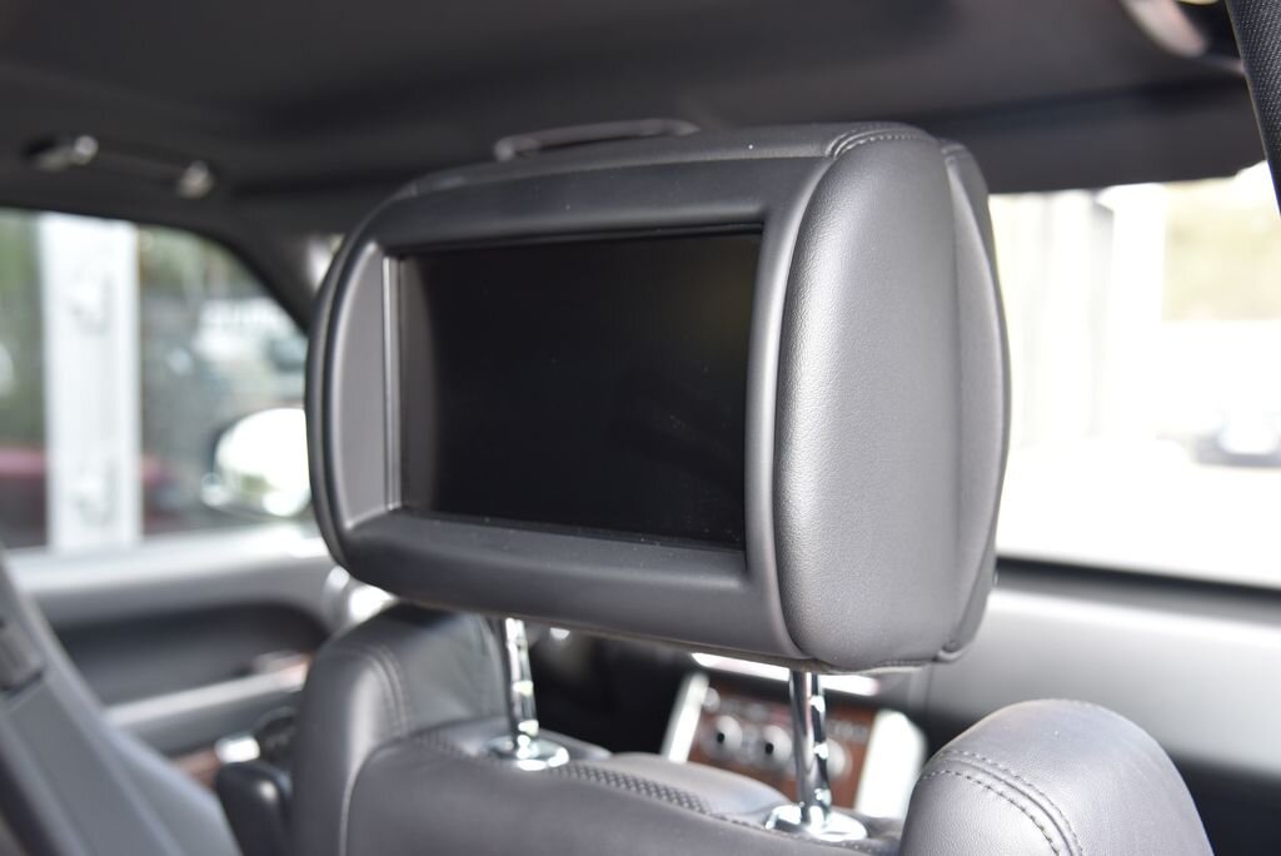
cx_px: 640
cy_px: 428
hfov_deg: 54.4
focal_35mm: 35
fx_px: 1246
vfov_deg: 37.9
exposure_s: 1/60
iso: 500
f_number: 4.5
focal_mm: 35
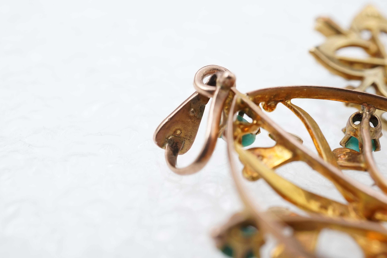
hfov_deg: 43.6
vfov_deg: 29.9
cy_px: 129
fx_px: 484
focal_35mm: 45
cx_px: 194
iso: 640
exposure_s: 1/125
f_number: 18
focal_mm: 30
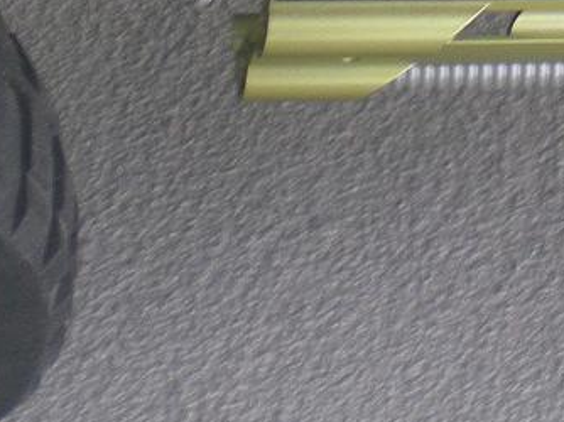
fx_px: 2849
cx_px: 545
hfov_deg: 11.2
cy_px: -228
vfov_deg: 8.3
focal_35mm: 175
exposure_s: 1/59.5
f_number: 3.1
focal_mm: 6.3
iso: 72
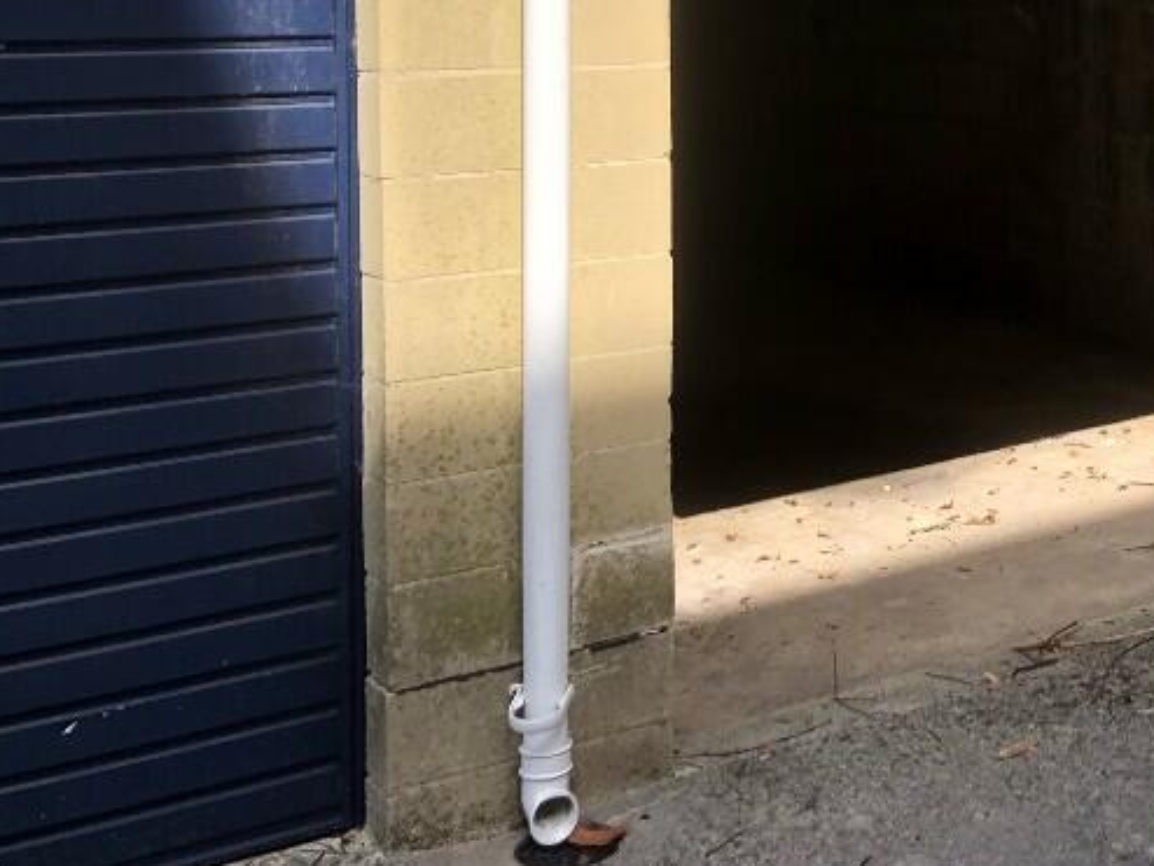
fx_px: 1934
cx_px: 1149
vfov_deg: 24.4
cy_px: 56
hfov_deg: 30.9
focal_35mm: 58
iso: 20
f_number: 1.8
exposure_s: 1/1012
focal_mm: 3.99
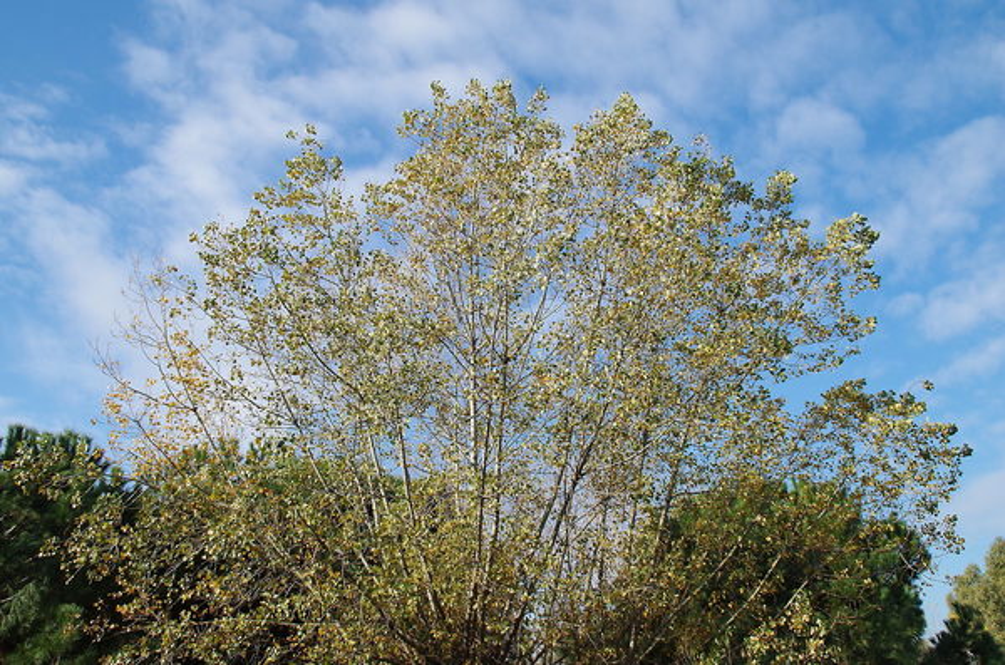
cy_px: 332
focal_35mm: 42
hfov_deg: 46.5
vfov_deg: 31.7
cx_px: 502
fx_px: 1170
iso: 100
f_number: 7.1
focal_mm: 28
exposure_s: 1/250
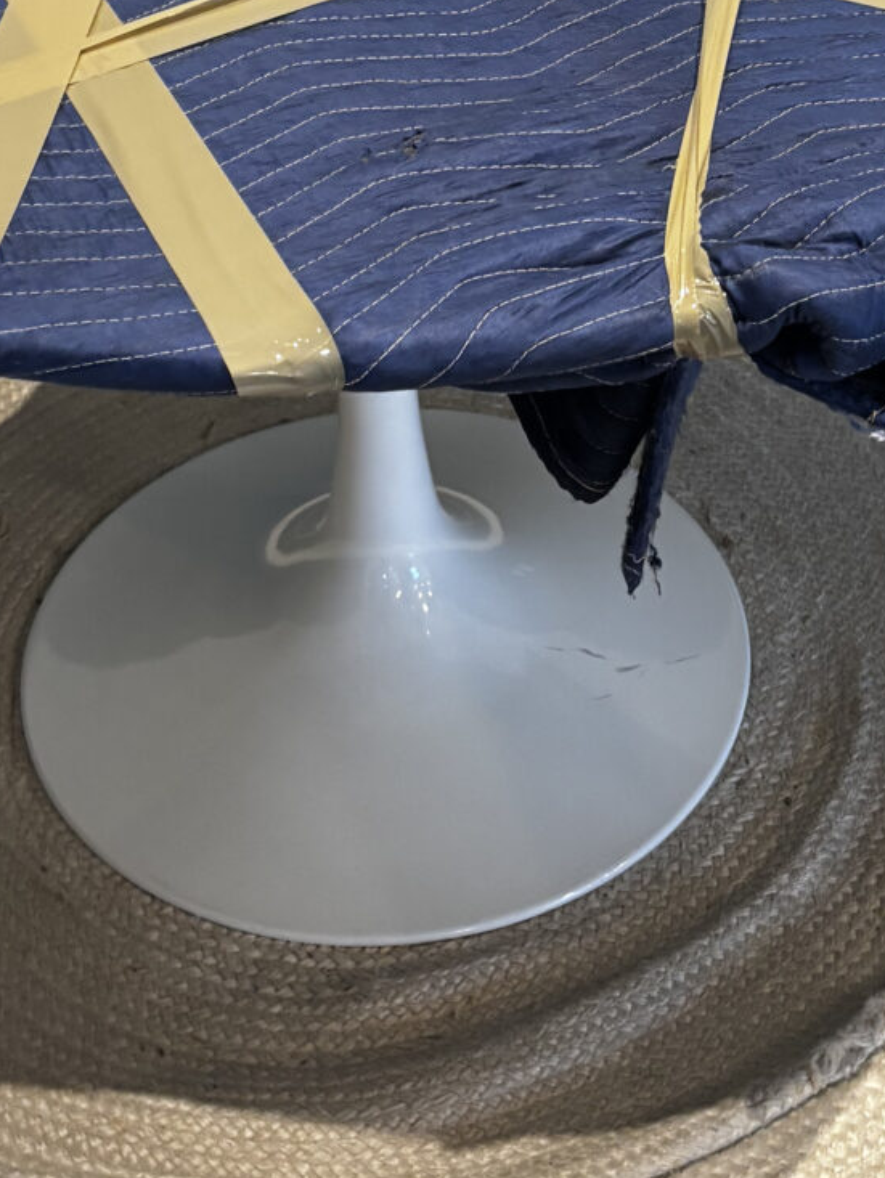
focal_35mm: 68
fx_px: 2317
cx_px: 599
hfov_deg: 21.5
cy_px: 223
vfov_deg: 27.9
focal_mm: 5.96
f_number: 1.6
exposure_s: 1/60
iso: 250
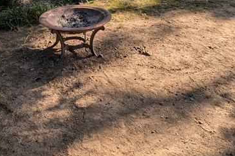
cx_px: 52
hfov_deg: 41.2
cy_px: -85
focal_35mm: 46
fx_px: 300
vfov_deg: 23.0
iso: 49
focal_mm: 2.35
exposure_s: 1/633
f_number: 2.2
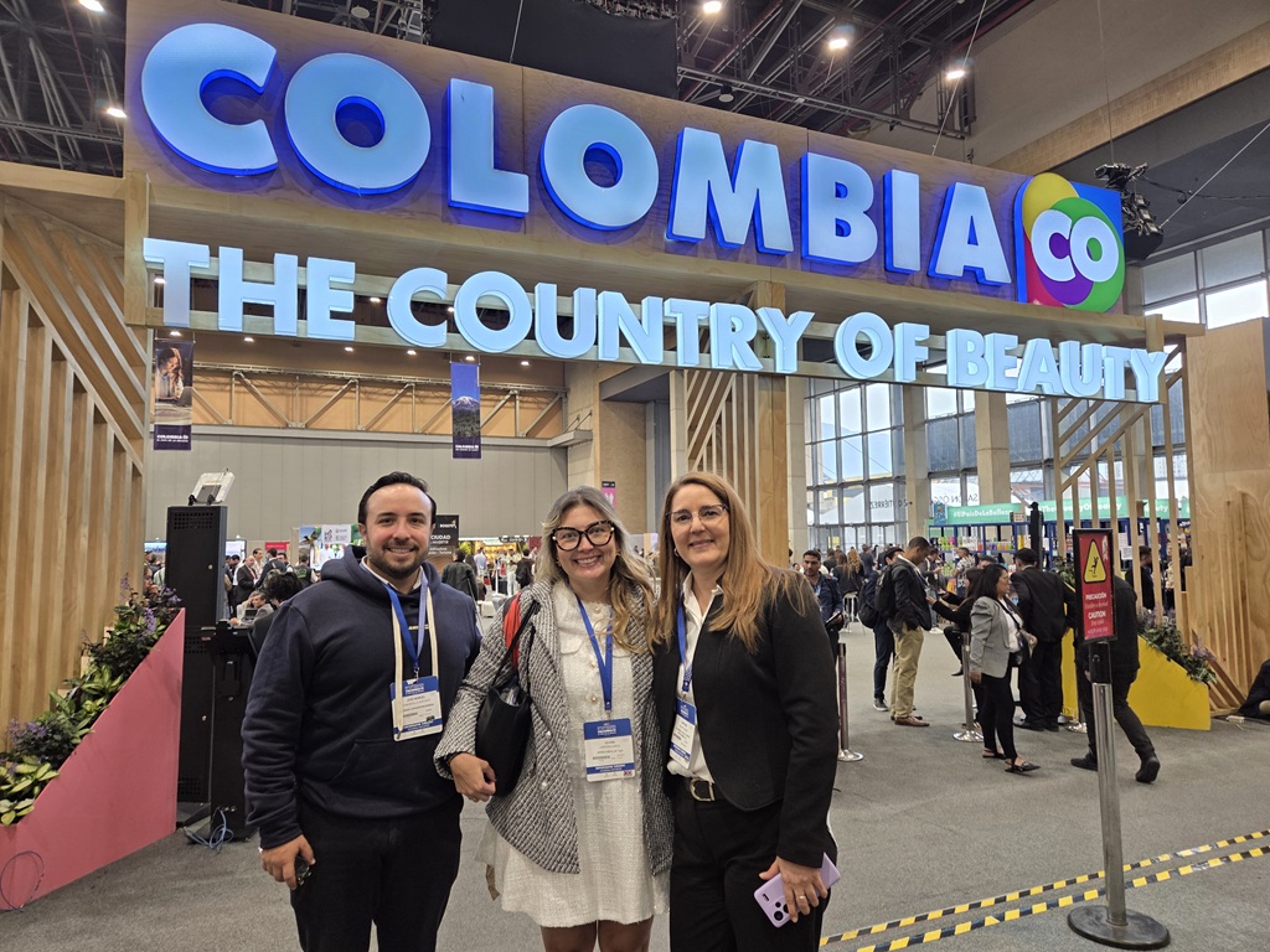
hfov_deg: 73.9
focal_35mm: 23
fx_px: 844
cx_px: 635
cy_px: 476
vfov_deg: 58.9
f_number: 1.8
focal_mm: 5.4
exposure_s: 1/120
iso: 125
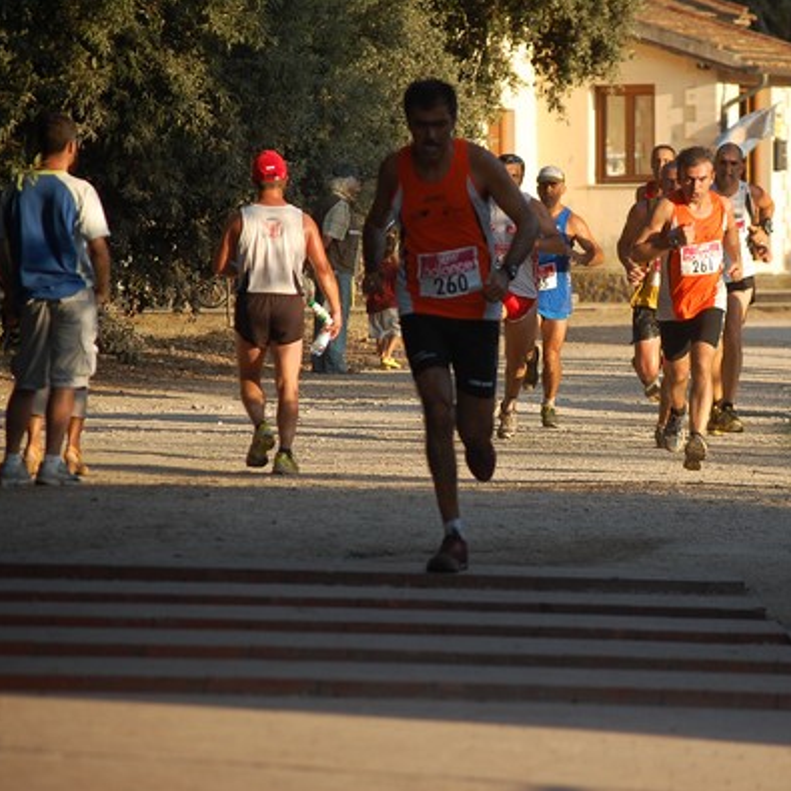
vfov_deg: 7.5
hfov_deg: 7.5
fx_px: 5998
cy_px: 397
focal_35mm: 232
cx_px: 563
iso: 400
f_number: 4.8
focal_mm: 120
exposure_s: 1/640
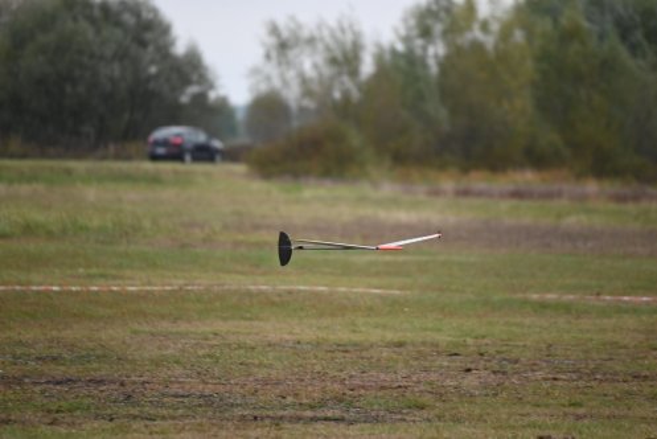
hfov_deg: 5.2
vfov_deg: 3.4
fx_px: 7304
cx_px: 328
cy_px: 220
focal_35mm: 400
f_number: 6.3
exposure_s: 1/320
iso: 1250
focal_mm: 400
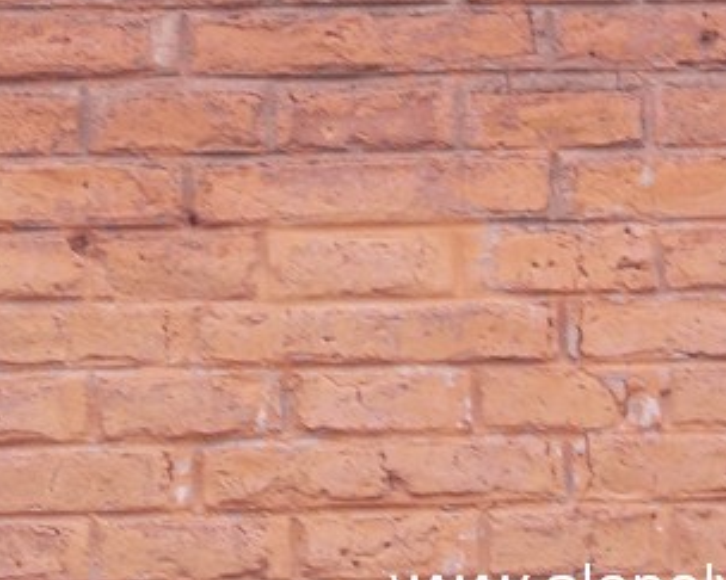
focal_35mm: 236
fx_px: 5069
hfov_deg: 8.2
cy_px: -7
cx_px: 315
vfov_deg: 6.5
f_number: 5.3
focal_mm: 13.6
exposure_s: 1/60
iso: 100
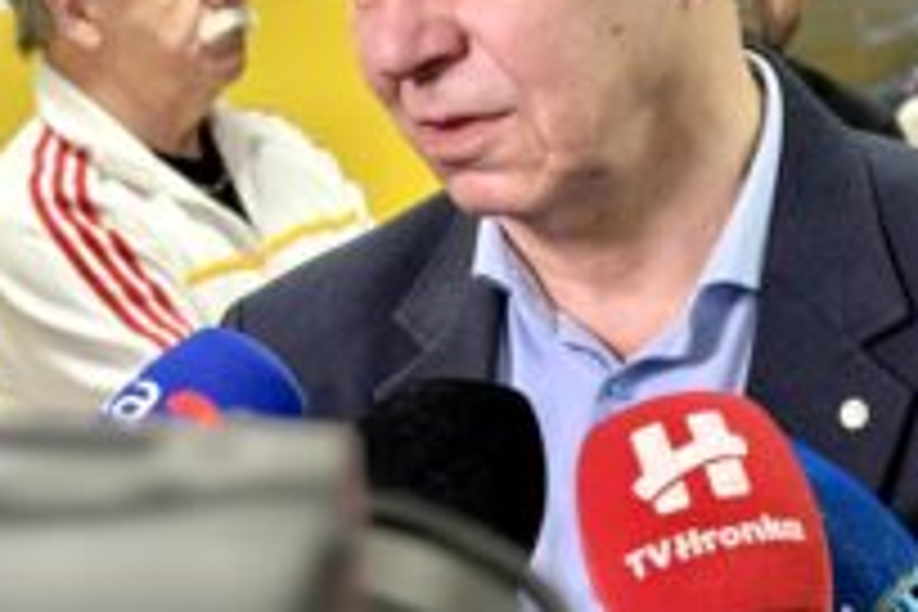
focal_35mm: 103
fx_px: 2626
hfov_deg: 19.8
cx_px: 526
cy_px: 70
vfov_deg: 13.2
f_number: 1.78
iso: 100
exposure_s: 1/50
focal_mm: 6.86
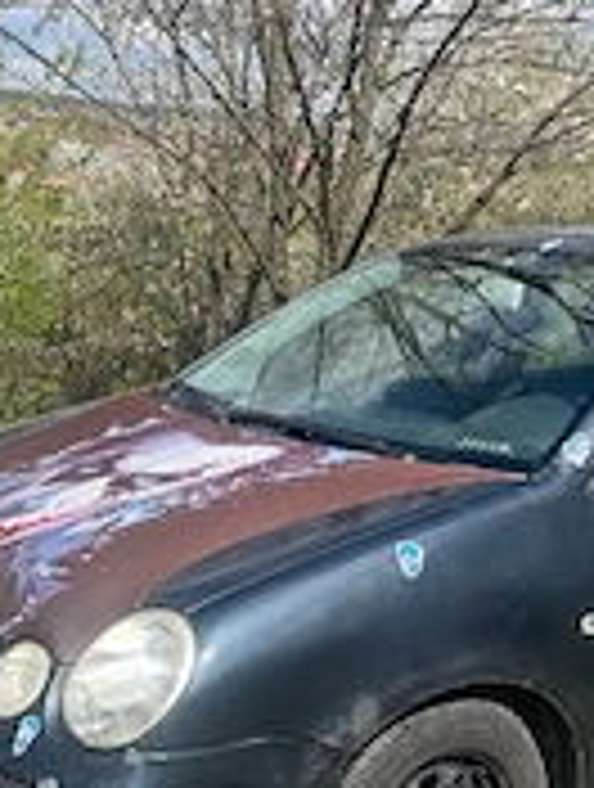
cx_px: 446
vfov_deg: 33.5
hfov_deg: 25.4
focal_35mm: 57
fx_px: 1299
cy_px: 500
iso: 32
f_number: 1.6
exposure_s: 1/2786
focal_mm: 5.1
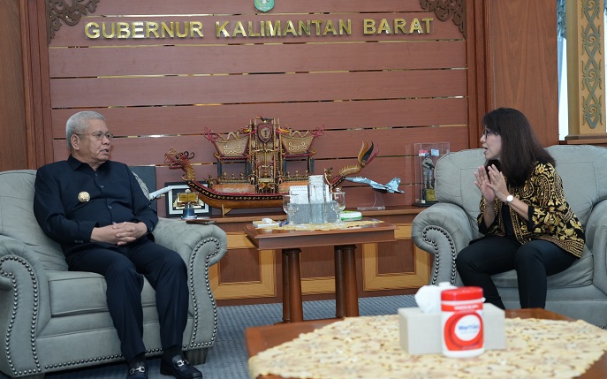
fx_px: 893
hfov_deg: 37.5
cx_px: 304
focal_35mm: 54
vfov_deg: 24.0
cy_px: 181
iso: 2000
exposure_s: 1/200
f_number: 4.5
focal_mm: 52
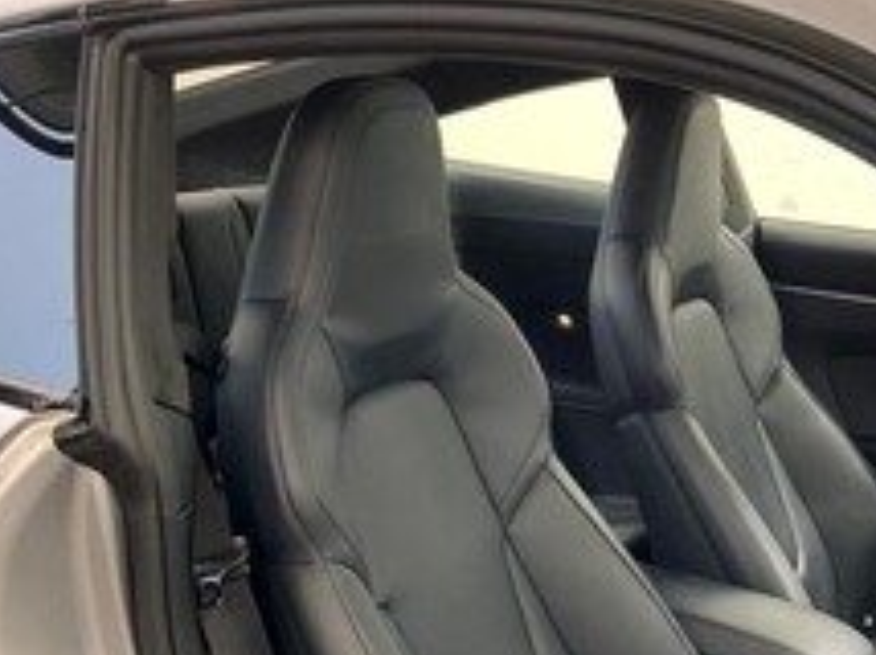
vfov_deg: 25.1
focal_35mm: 57
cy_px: 547
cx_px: 643
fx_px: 1441
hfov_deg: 33.2
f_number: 1.8
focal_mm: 3
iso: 64
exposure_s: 1/84
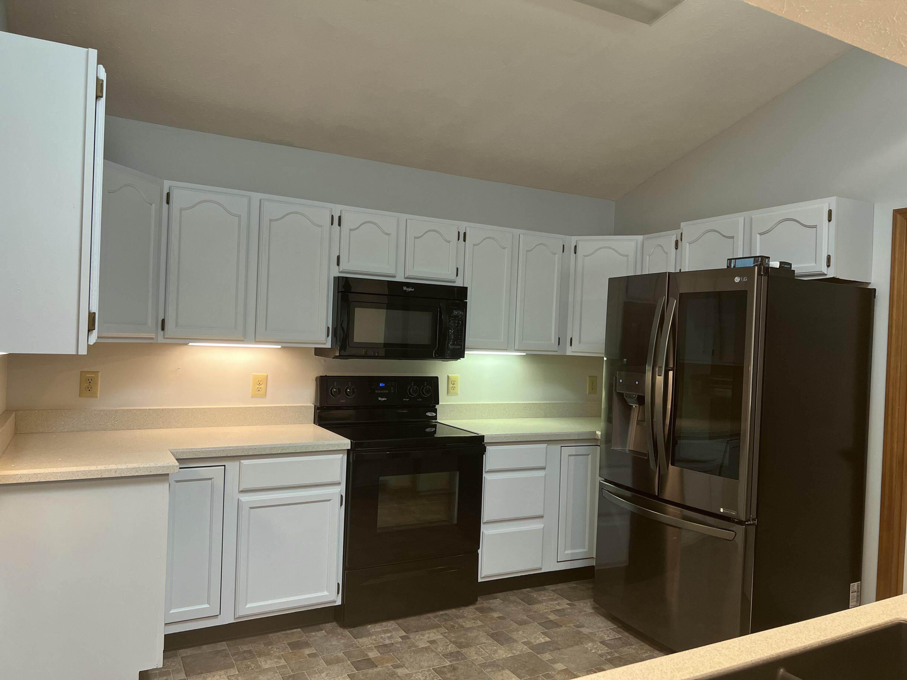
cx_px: 454
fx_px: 681
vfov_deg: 53.1
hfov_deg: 67.3
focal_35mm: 26
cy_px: 340
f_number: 1.5
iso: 125
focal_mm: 5.7
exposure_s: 1/60
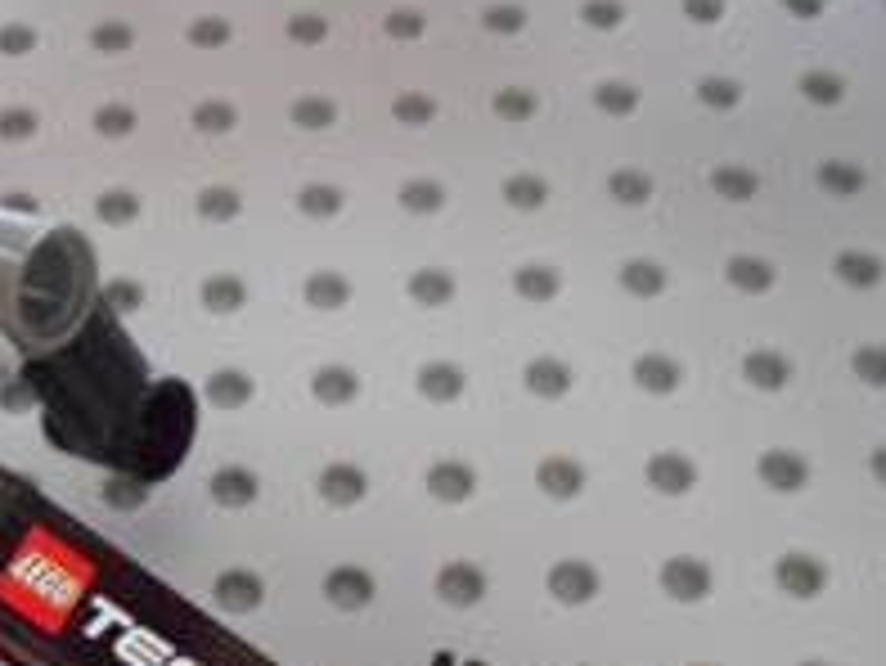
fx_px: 1511
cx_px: 67
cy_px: 554
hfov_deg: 31.0
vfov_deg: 24.4
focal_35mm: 59
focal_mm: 4.6
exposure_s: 1/10
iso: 800
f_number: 3.2
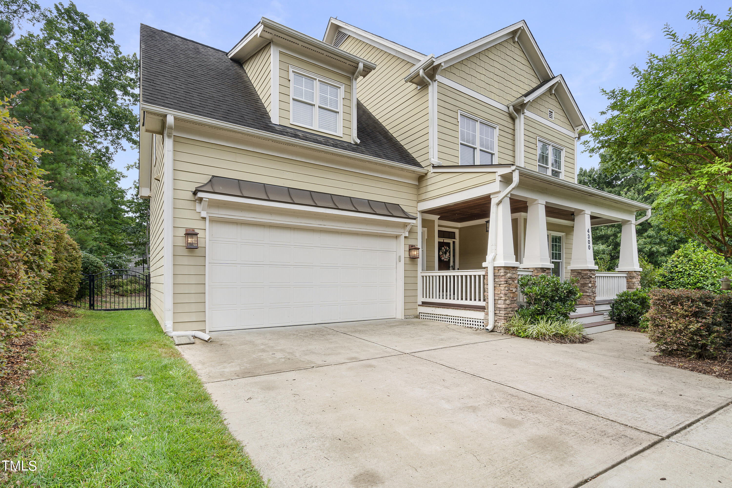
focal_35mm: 16
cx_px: 366
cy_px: 244
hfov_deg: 96.7
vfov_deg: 73.7
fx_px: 325
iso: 160
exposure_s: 1/30
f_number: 10
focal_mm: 16
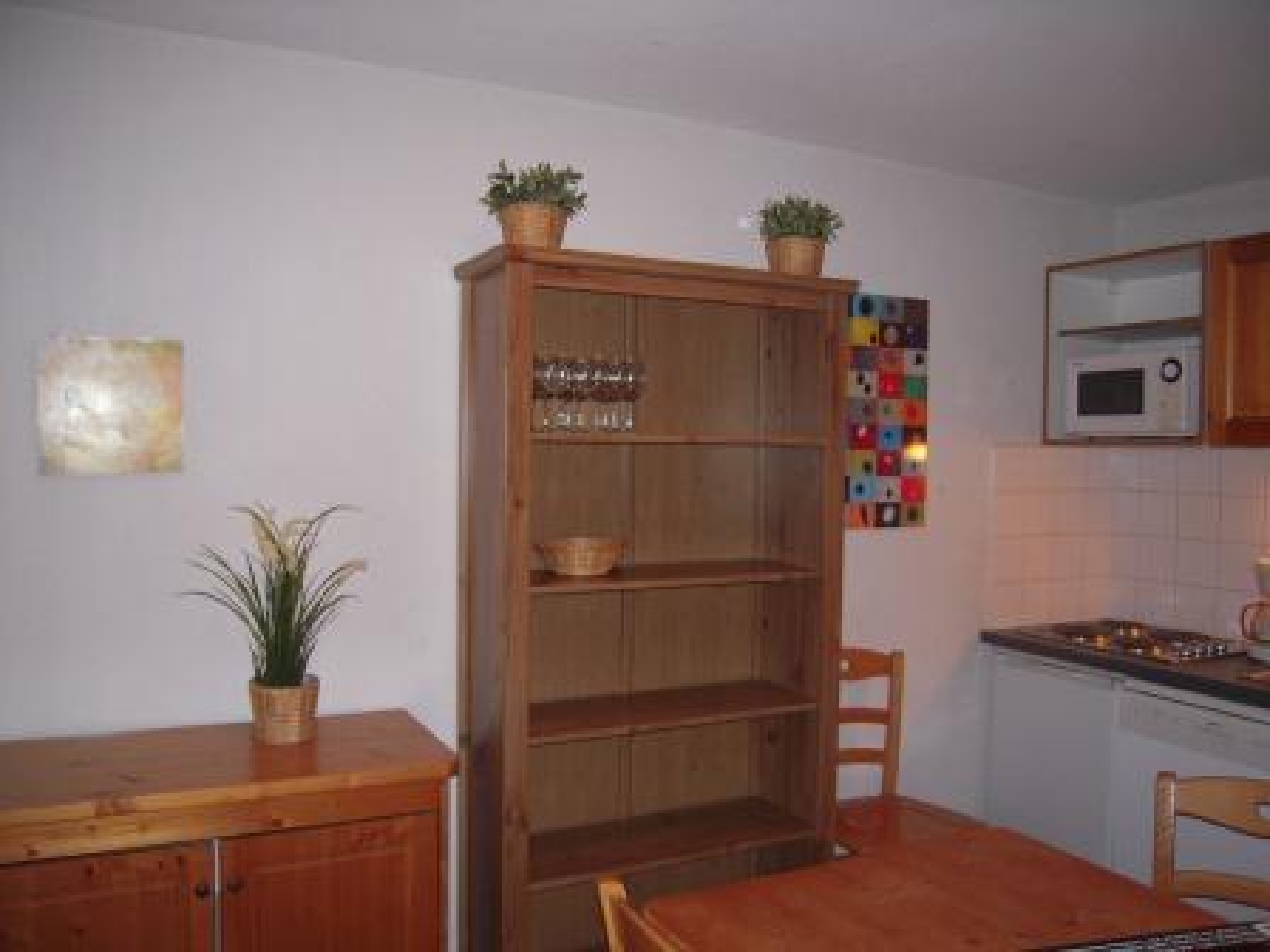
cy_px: 476
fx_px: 1027
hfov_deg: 63.4
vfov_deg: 49.7
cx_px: 635
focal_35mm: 28
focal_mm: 5
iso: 125
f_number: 2.7
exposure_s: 1/20
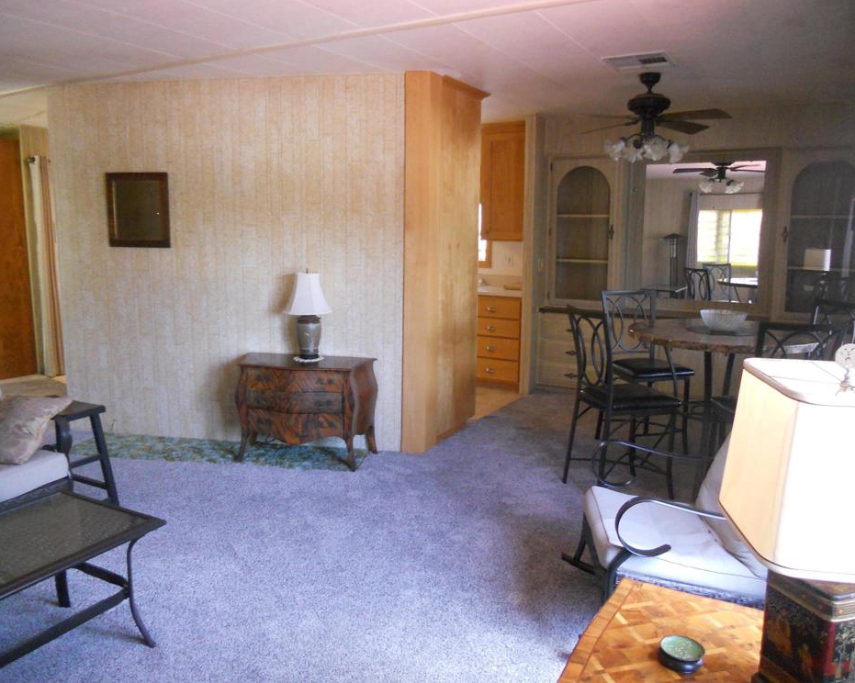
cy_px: 334
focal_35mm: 29
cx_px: 416
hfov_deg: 60.5
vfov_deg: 49.9
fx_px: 734
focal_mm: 4.9
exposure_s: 1/30
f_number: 3.2
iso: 400
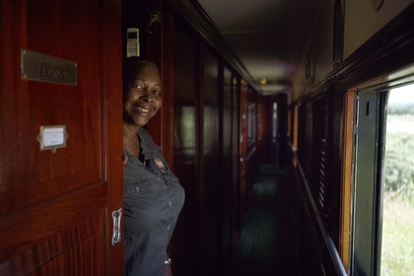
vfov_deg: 38.9
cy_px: 138
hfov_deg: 55.8
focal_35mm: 34
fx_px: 391
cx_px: 207
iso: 200
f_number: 2.8
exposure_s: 1/640
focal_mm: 34
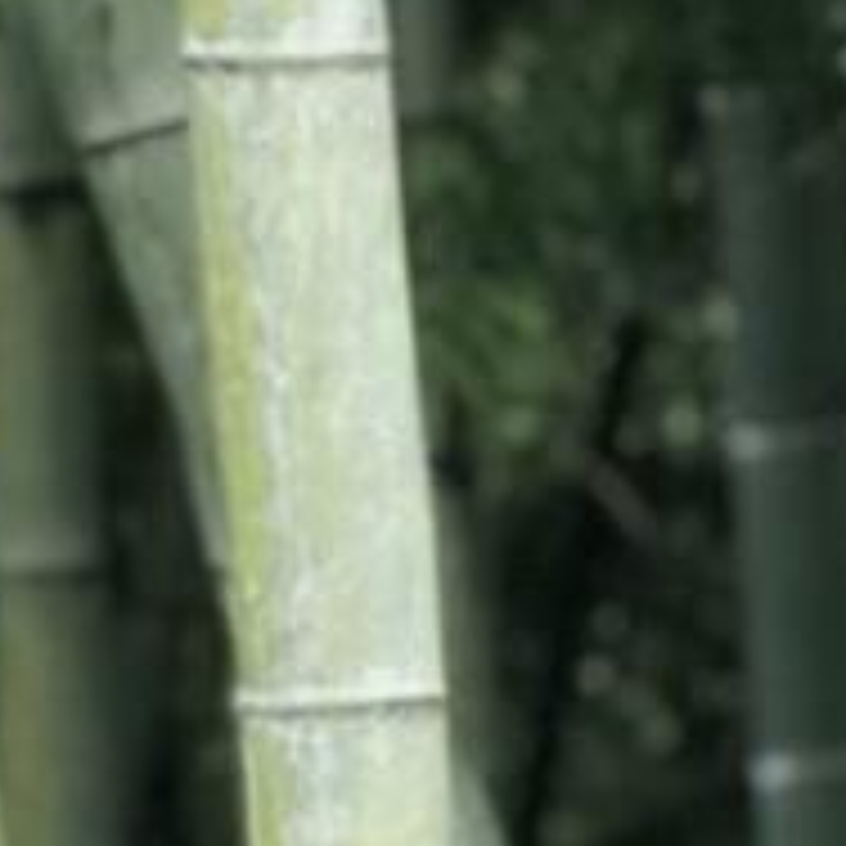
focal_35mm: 321
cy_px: 1179
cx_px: 2637
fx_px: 8876
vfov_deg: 5.4
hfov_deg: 5.1
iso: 32
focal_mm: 6.6
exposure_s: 1/60
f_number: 2.8
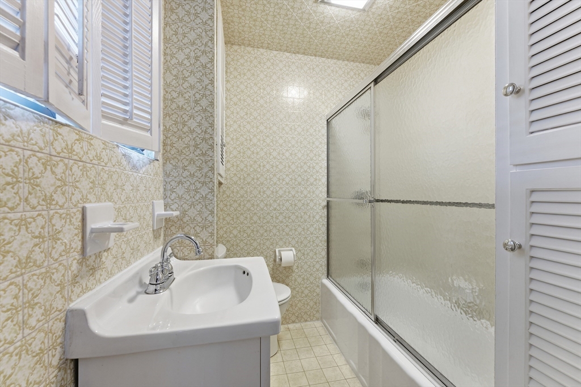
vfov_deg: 78.9
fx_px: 236
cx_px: 290
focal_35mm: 15
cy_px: 194
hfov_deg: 101.9
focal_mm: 14.6
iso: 160
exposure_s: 1/15
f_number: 10
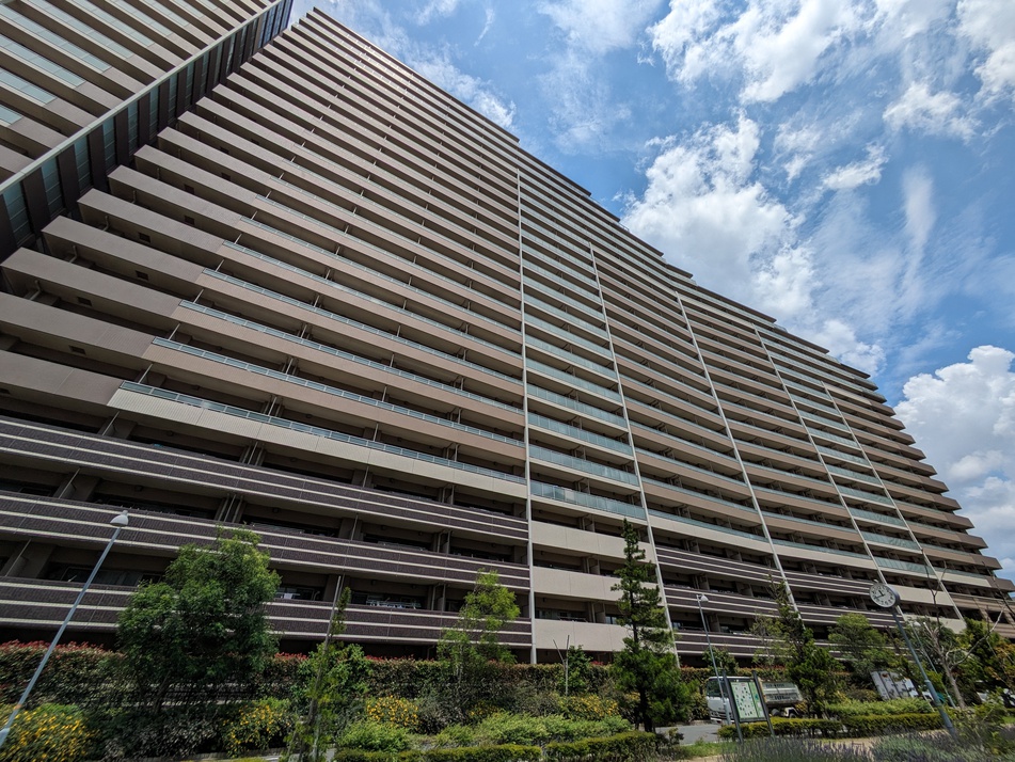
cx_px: 508
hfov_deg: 102.0
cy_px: 381
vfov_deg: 85.7
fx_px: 411
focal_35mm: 14
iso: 48
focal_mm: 1.83
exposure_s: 1/4016
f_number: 2.2
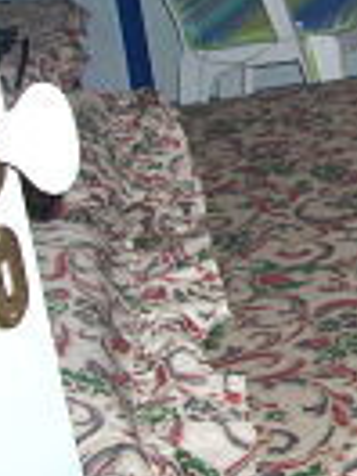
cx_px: 617
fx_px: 1540
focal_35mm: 112
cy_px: 101
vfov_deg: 17.4
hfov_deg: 12.3
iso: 200
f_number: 2.8
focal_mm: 6.2
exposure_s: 1/60
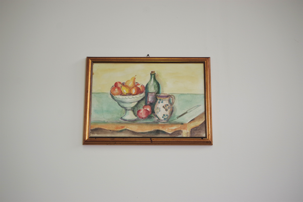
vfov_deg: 27.5
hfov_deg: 40.3
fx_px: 412
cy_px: 101
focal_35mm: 49
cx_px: 152
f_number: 4
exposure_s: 1/125
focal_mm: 32.5
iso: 400
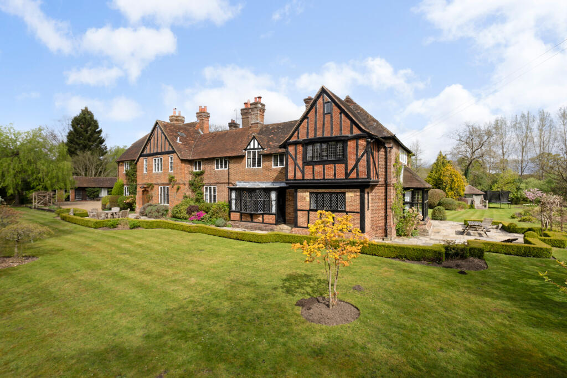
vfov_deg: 73.8
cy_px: 189
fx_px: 252
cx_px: 284
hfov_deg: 96.7
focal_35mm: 16
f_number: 9
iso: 100
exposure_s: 1/160
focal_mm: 16
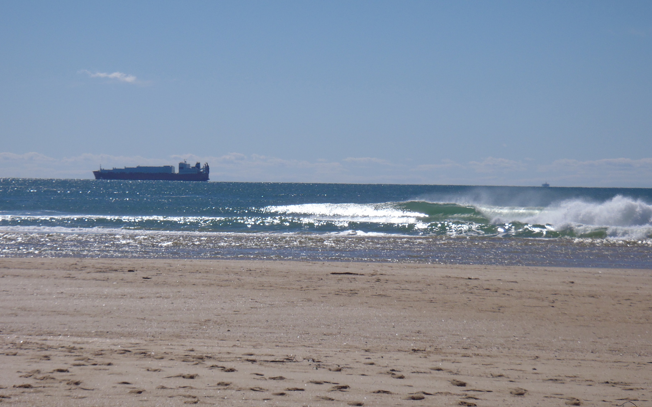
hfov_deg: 48.2
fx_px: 728
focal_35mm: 41
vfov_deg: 31.2
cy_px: 173
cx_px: 321
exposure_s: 1/1000
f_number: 5.9
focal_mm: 25
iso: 80
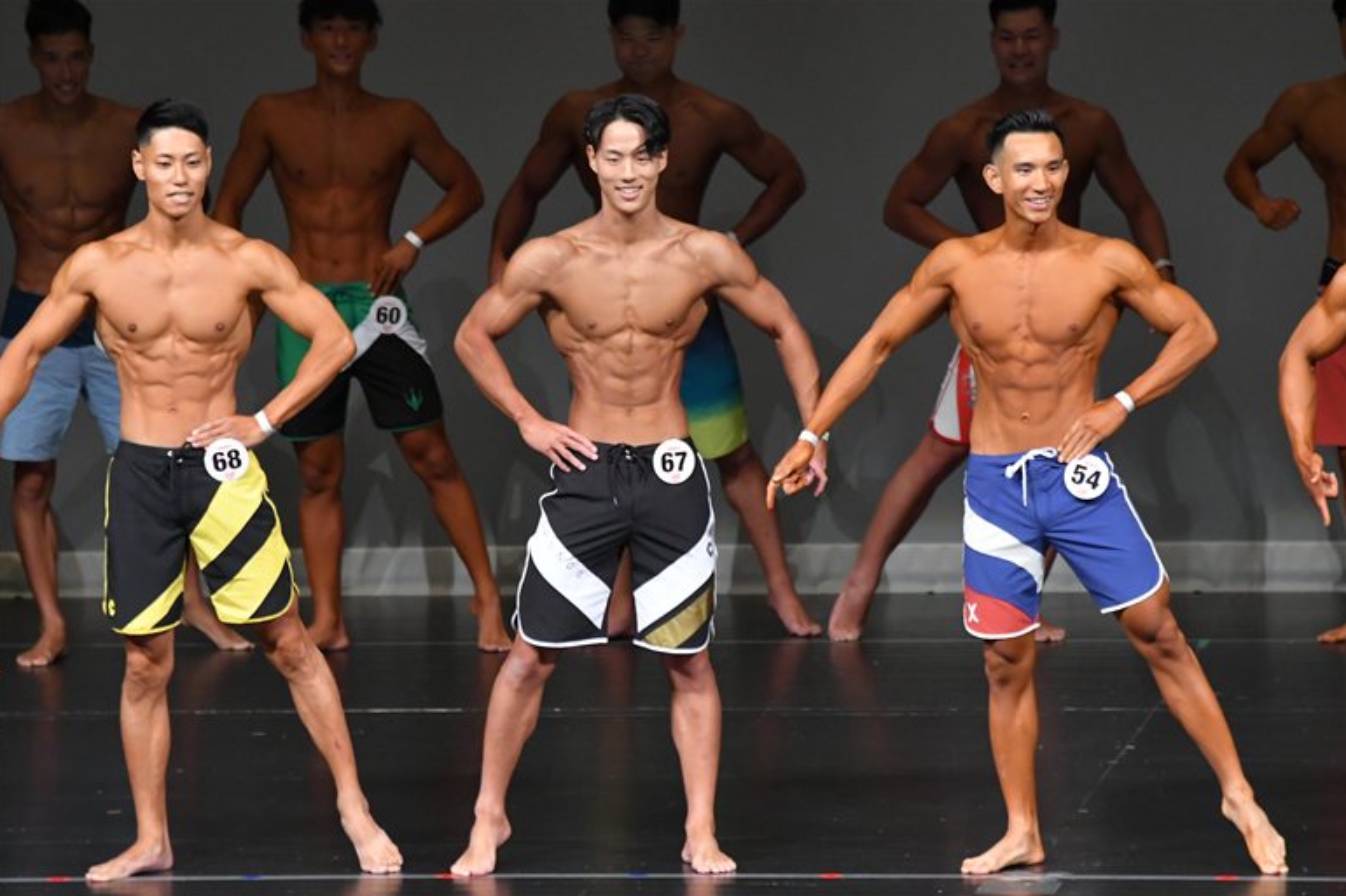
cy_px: 449
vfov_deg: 4.3
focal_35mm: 317
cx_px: 672
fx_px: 11849
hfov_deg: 6.5
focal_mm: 210
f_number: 5.6
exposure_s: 1/400
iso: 4000
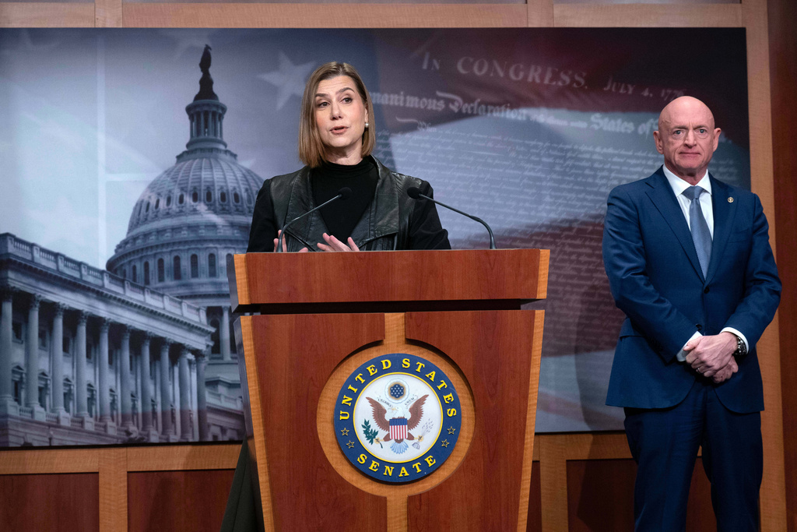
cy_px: 266
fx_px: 1550
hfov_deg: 28.8
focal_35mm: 70
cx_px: 398
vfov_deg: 19.5
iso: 2500
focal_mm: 70
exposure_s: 1/400
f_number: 4.5
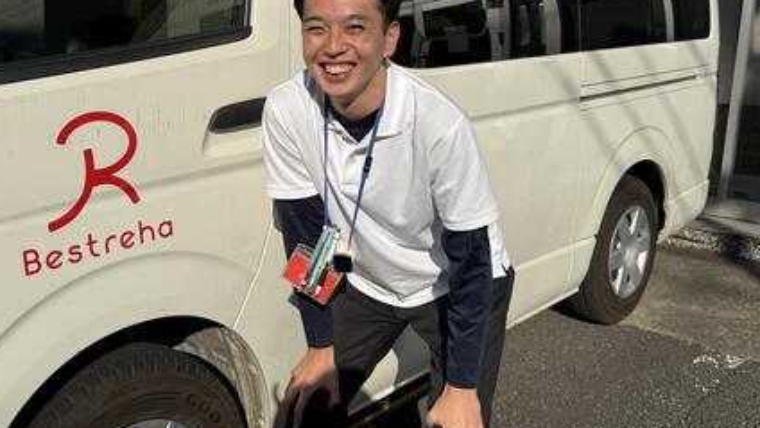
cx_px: 298
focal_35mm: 37
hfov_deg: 53.5
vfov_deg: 31.9
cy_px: 167
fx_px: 746
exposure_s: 1/10309
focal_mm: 6.76
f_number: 1.78
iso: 80
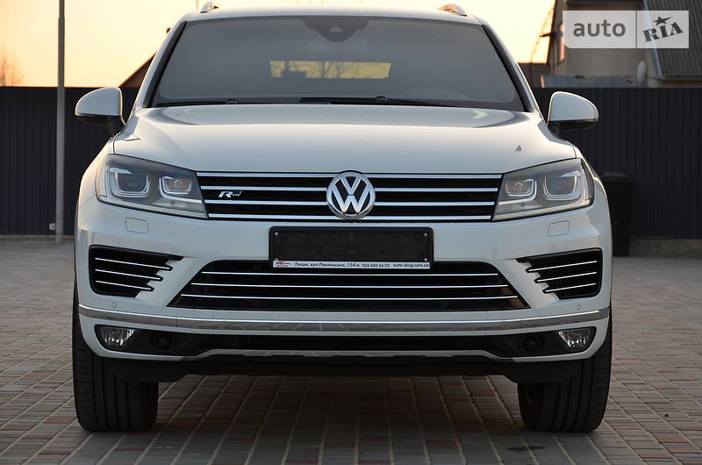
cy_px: 232
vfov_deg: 14.6
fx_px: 1810
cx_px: 351
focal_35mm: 93
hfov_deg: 22.0
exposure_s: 1/125
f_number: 5.6
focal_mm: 62
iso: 220
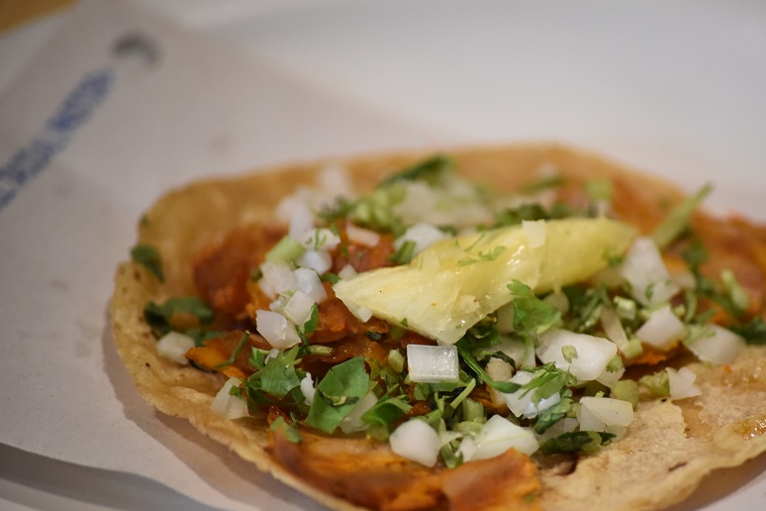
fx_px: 5362
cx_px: 489
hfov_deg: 8.2
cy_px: 326
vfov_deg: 5.5
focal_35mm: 252
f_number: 4.8
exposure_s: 1/400
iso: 6400
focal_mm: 195
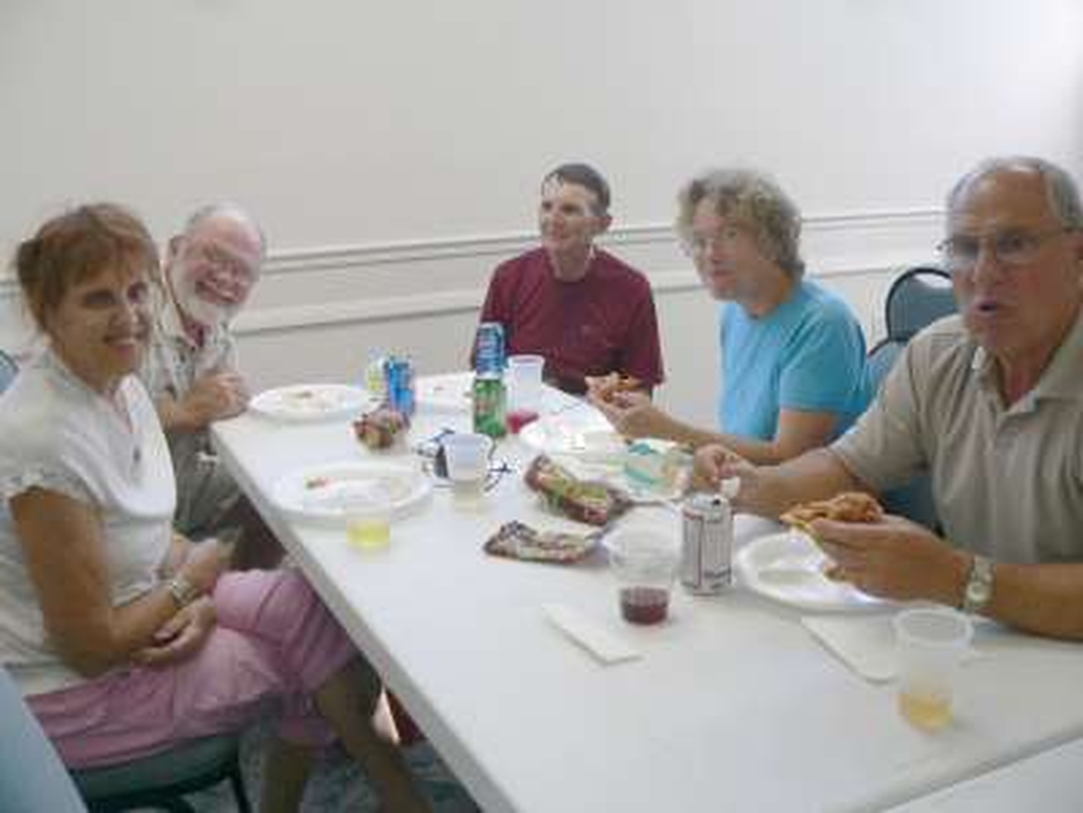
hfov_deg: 51.4
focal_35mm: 36
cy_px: 406
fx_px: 1126
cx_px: 542
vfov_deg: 39.7
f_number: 2.8
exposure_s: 1/60
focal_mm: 6
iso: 150
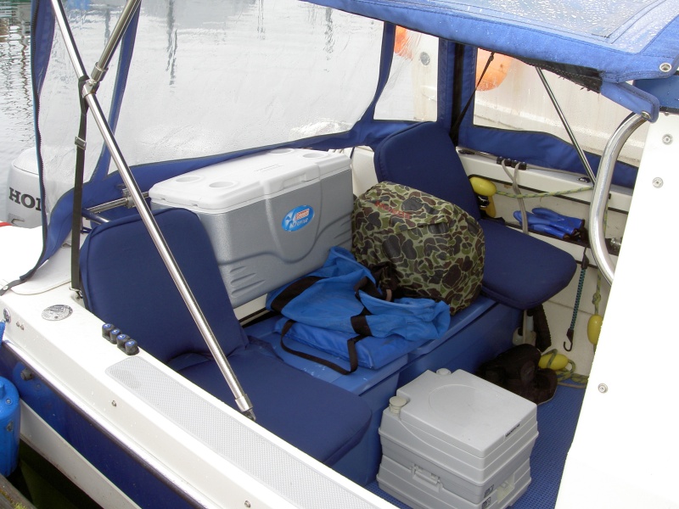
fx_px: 765
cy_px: 254
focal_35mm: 39
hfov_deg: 47.9
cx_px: 340
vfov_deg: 36.8
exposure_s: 1/100
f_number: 4.7
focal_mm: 8
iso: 50
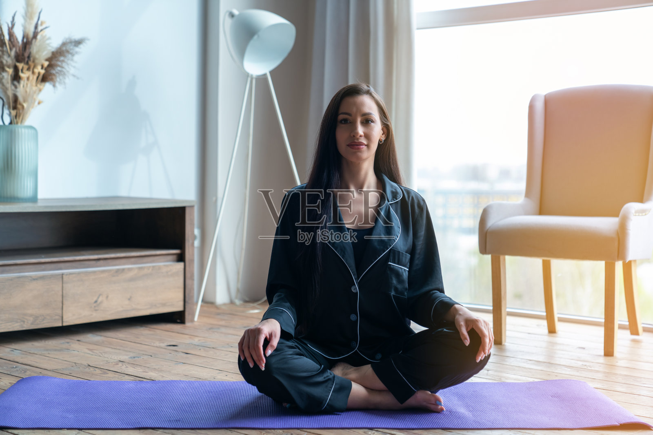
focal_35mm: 62
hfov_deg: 32.4
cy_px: 218
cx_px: 326
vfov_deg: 21.9
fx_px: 1125
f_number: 2.8
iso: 400
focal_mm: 62
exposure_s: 1/320
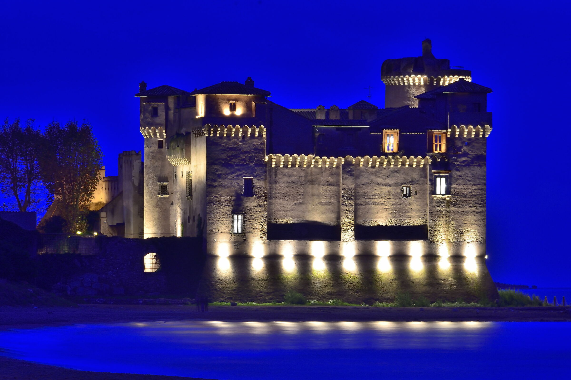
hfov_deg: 6.0
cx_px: 286
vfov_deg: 4.0
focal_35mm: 345
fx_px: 5472
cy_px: 190
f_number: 16
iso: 400
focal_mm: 230
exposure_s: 13
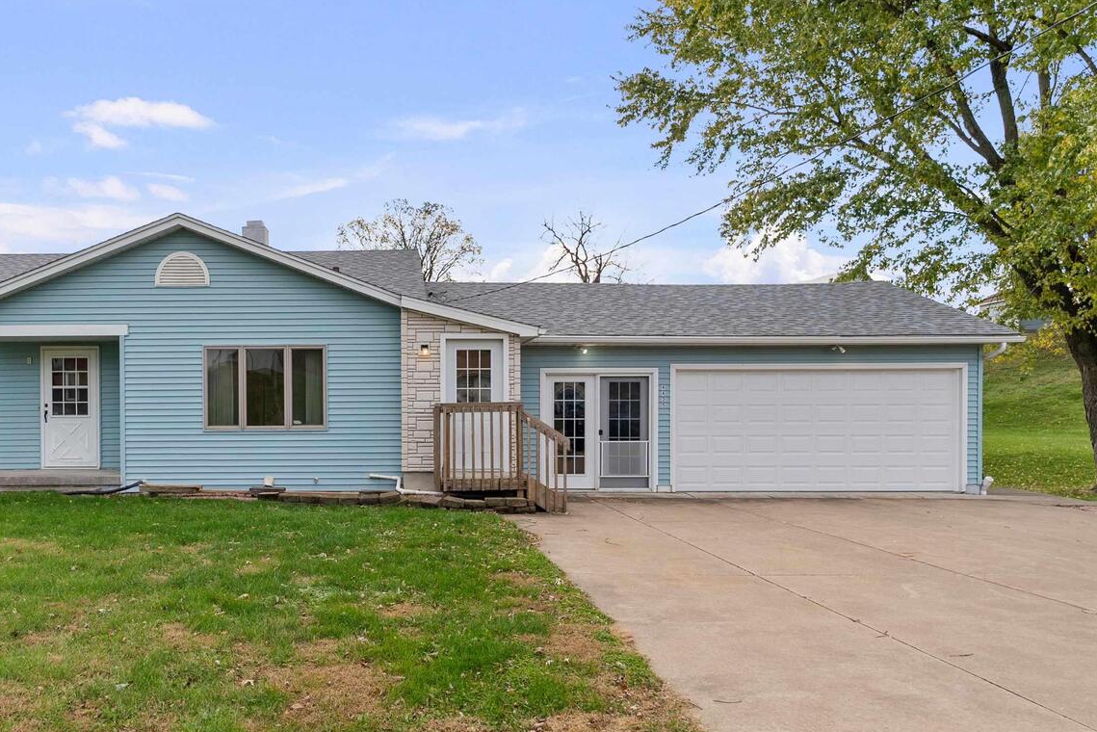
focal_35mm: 27
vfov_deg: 46.9
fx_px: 836
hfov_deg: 65.1
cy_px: 457
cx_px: 382
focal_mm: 19.3
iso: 80
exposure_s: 1/800
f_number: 3.2
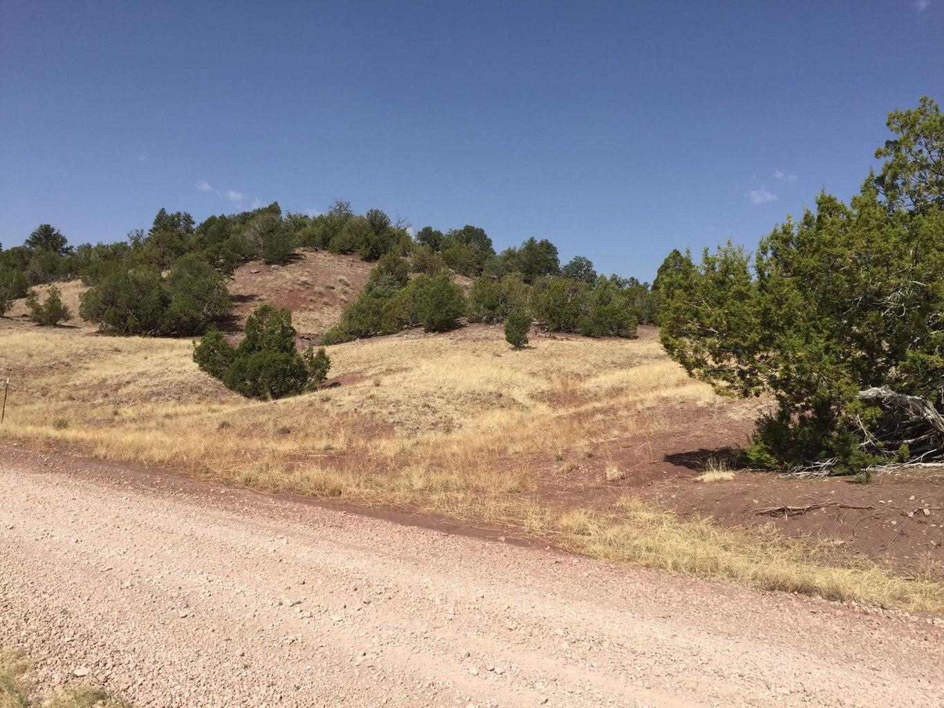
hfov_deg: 61.7
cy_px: 354
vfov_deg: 48.2
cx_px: 472
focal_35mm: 29
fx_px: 791
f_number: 2.2
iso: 32
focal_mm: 4.15
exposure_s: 1/2825
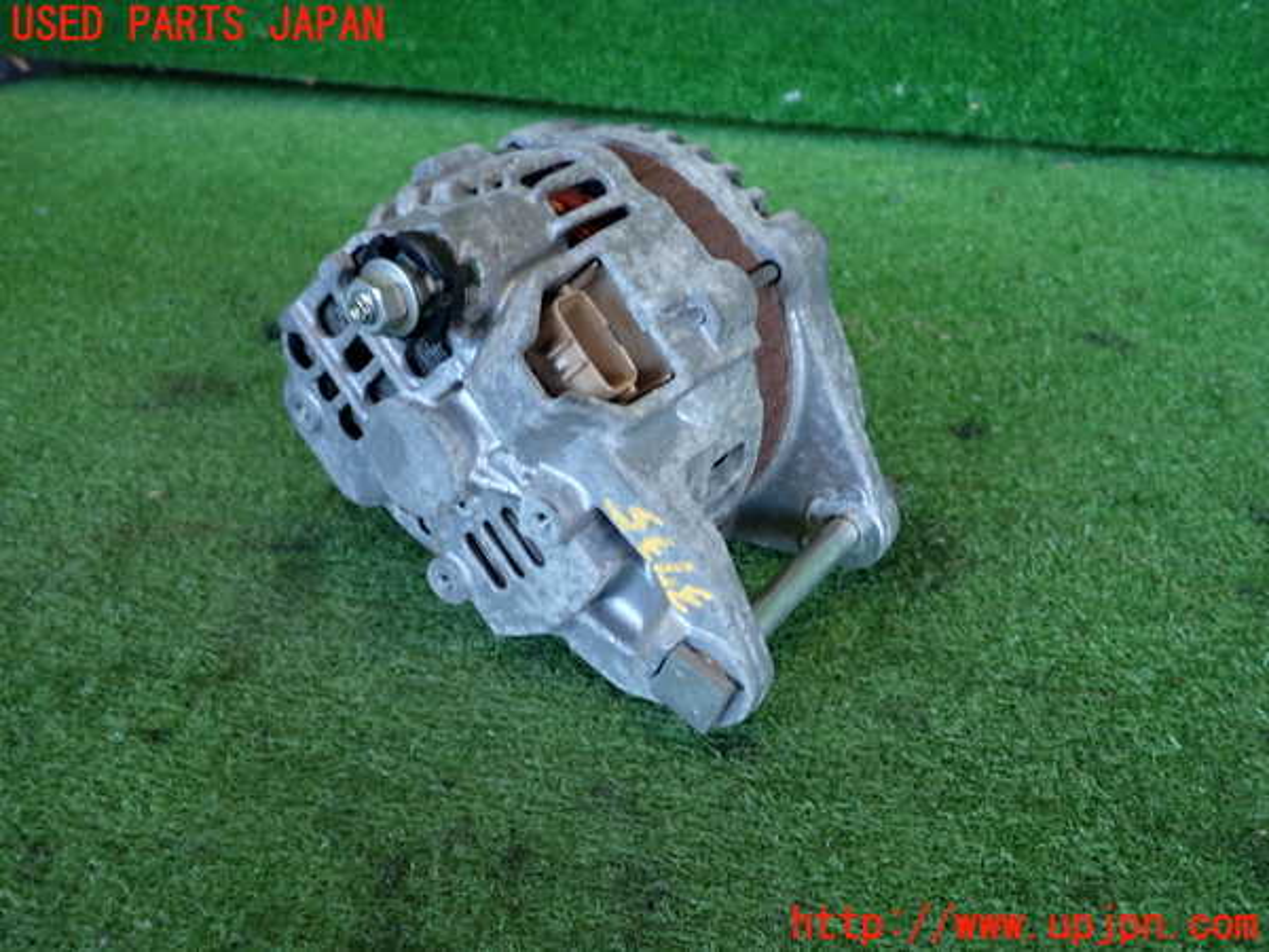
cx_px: 634
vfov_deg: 46.8
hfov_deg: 60.0
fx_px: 1100
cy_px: 476
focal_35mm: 30
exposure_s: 1/40
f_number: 2.3
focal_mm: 5.4
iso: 200
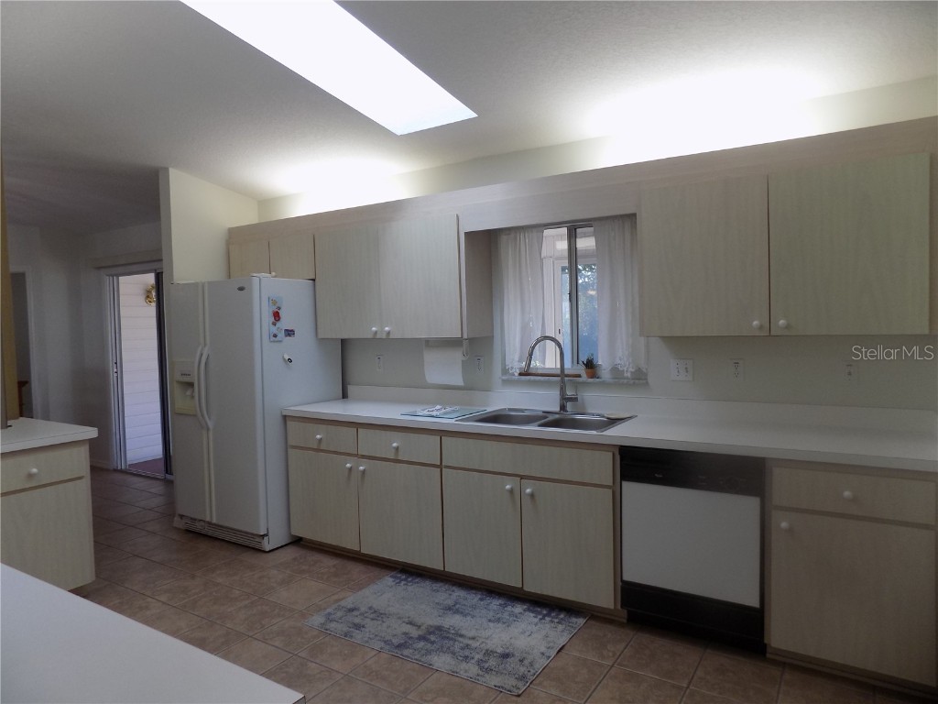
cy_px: 352
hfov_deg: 73.9
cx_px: 469
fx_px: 623
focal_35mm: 23
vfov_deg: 58.9
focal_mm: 4
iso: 80
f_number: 3.1
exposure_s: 1/40
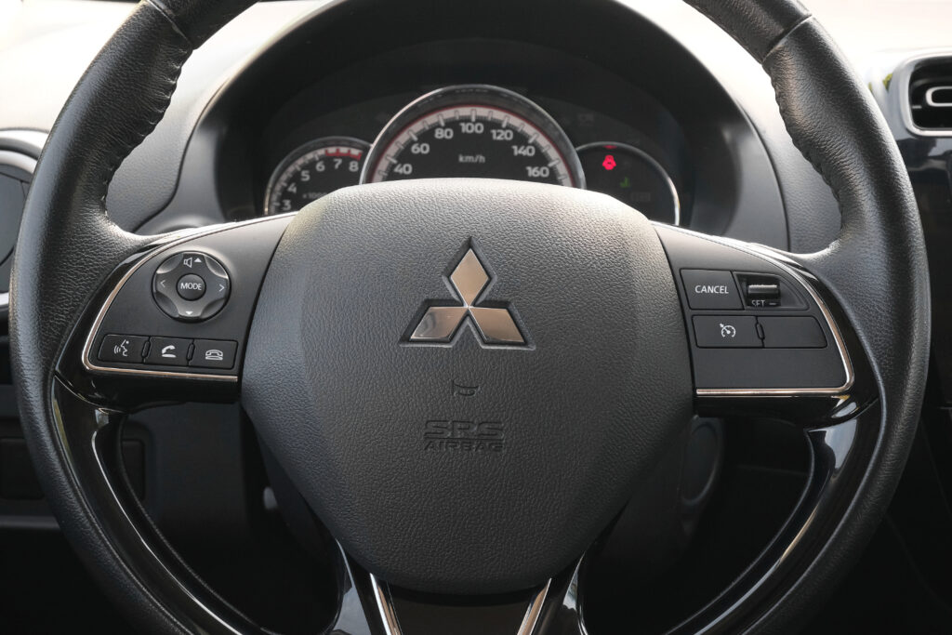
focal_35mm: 68
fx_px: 1798
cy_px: 318
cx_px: 476
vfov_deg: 20.0
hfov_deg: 29.7
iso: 2000
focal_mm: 45
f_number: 9
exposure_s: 1/100
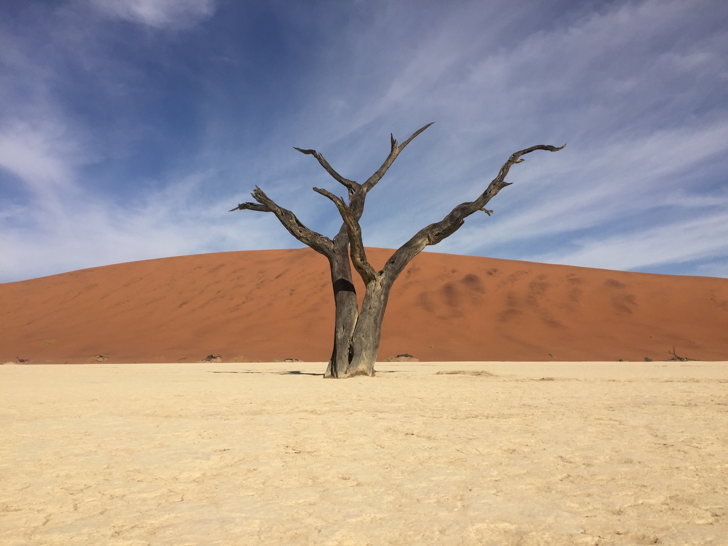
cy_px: 273
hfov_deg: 61.7
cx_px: 364
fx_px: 610
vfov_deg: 48.2
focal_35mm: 29
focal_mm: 4.15
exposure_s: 1/3968
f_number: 2.2
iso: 32
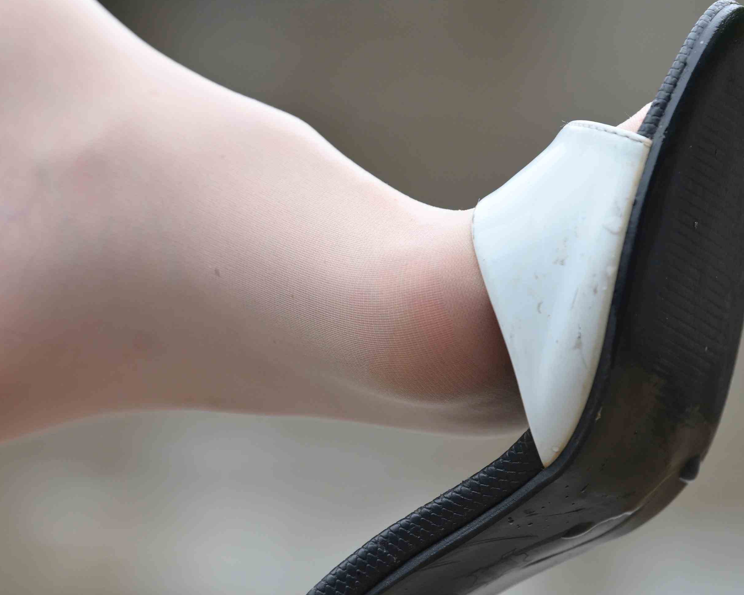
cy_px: 422
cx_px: 250
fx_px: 7882
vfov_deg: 4.3
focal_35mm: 358
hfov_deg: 5.4
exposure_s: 1/200
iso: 640
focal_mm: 200
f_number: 5
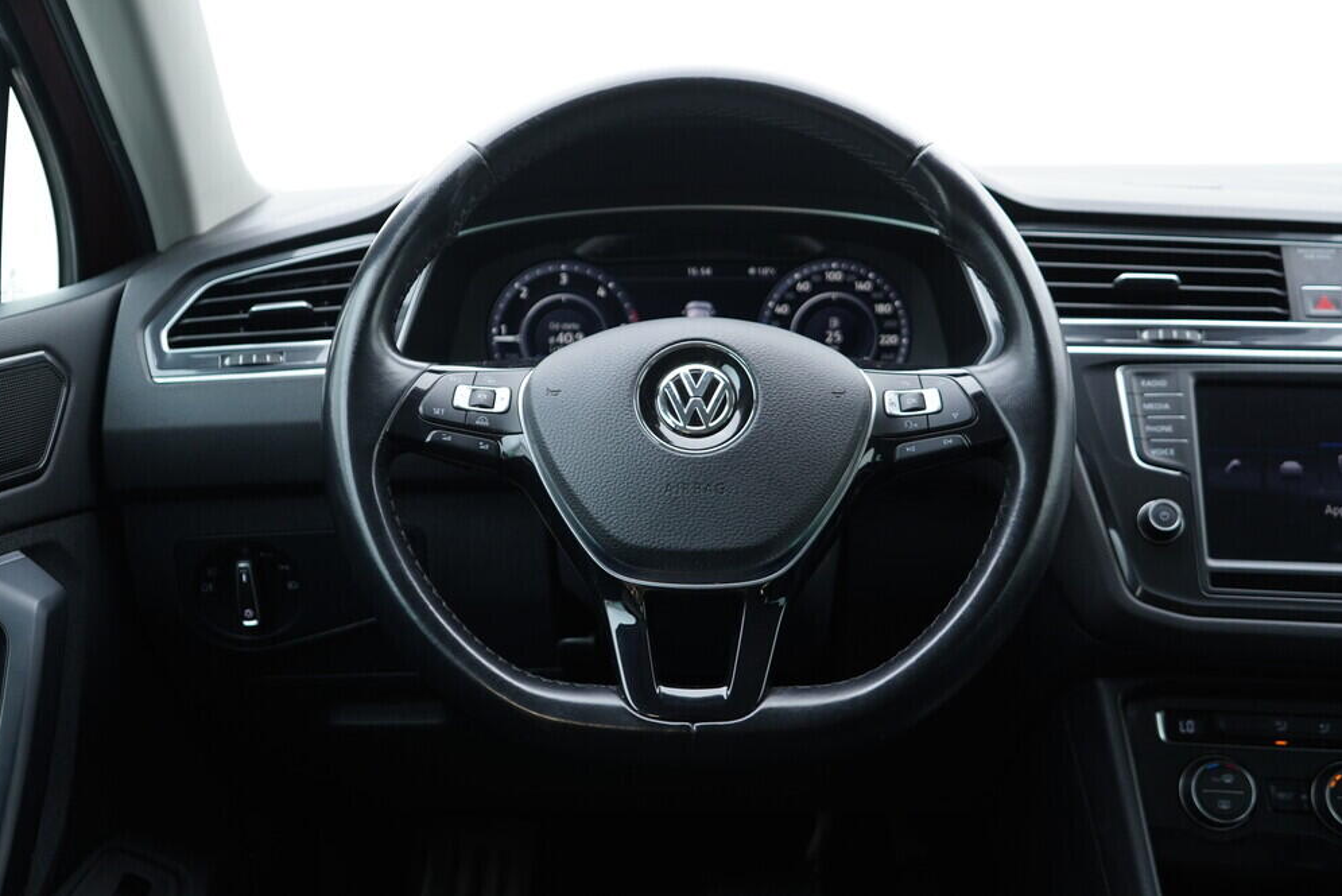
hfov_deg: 51.9
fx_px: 1380
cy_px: 437
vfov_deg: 36.0
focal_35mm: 37
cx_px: 680
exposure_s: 1/40
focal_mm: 24
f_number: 2.8
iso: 250
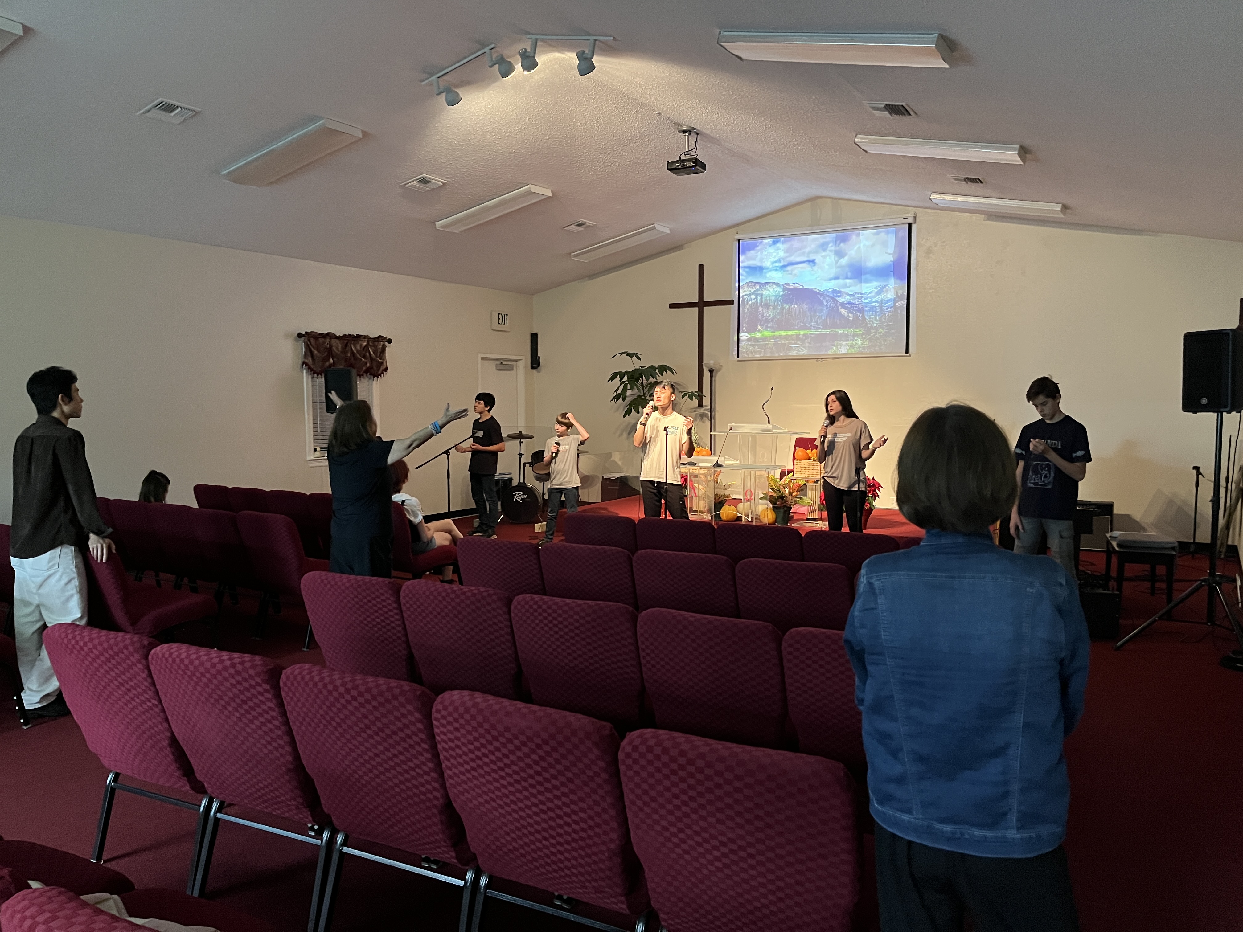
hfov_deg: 67.3
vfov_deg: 53.1
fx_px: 934
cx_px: 622
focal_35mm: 26
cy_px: 466
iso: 640
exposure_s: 1/40
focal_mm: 5.1
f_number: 1.6
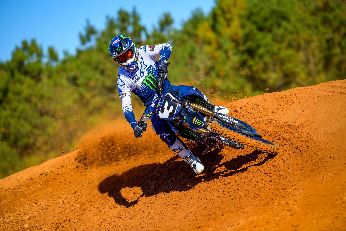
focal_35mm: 200
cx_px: 173
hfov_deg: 10.3
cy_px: 116
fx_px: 1922
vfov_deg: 6.9
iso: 110
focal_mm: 200
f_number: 3.5
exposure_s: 1/1600
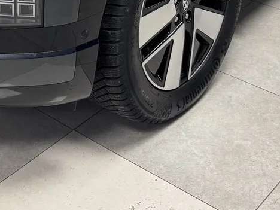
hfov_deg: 23.7
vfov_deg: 16.0
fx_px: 663
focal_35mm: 82
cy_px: -135
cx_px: 81
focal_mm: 6.76
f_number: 1.78
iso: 200
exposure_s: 1/100
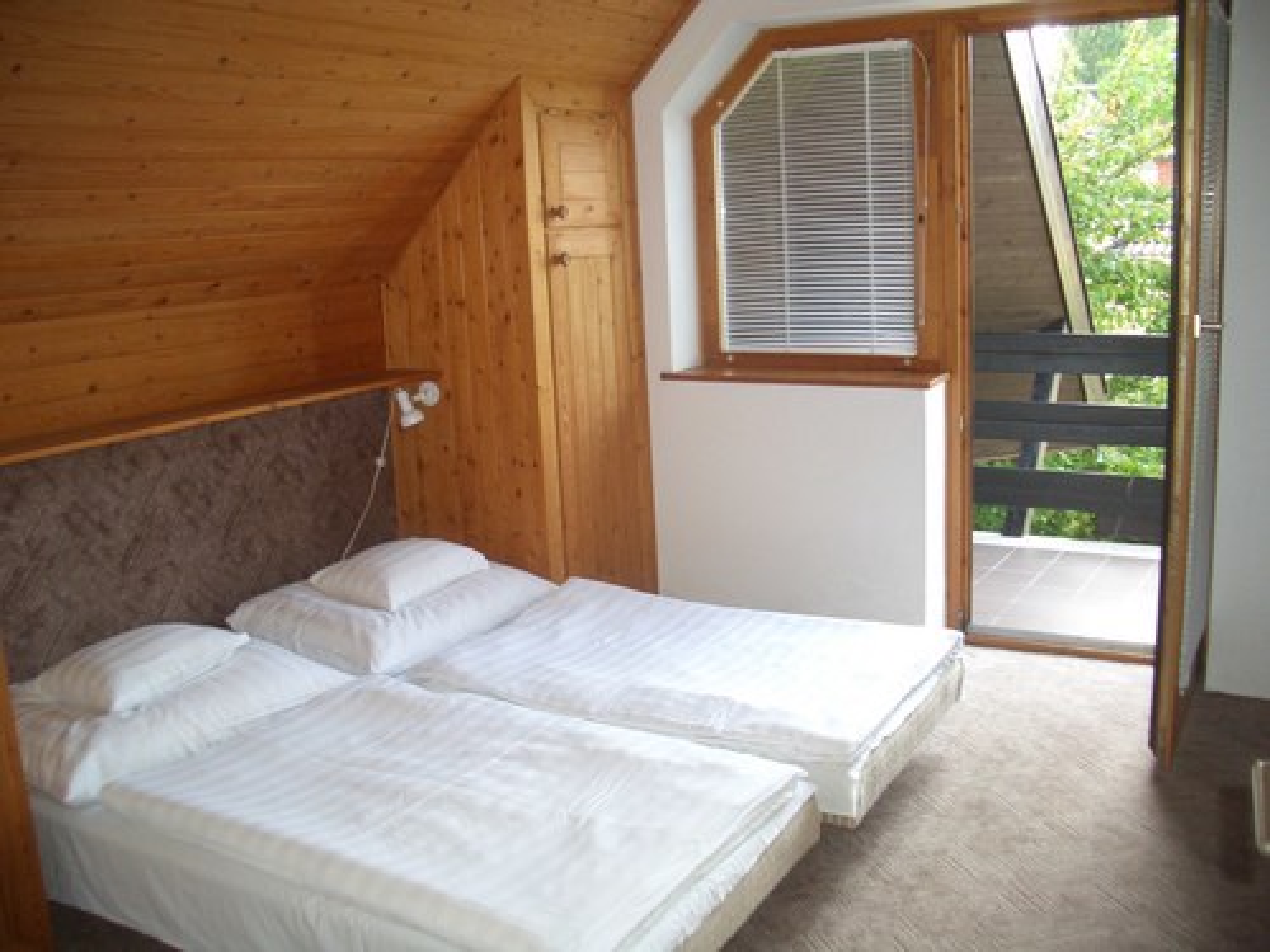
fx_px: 1284
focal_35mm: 35
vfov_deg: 40.7
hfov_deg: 52.6
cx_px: 635
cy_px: 476
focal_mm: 5.8
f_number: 2.6
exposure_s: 1/80
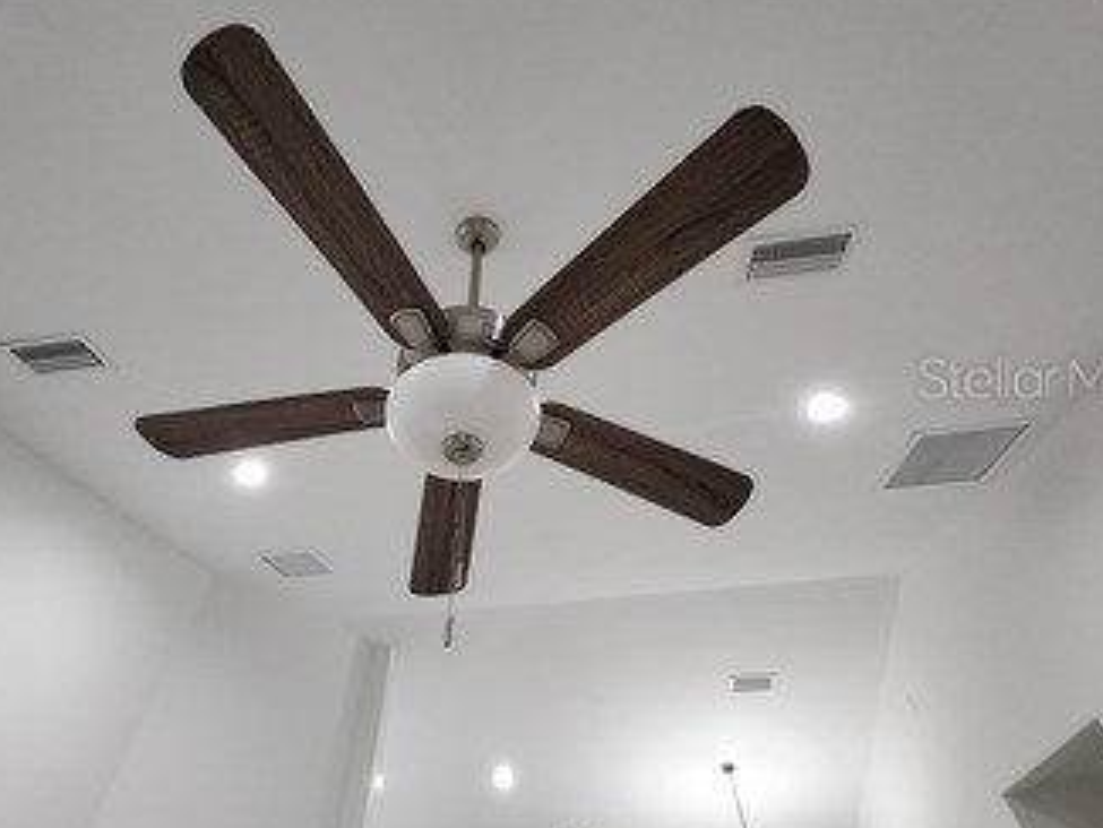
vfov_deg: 78.0
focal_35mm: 16
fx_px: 510
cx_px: 496
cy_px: 377
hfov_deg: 94.2
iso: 320
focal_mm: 1.7
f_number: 2.2
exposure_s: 1/60
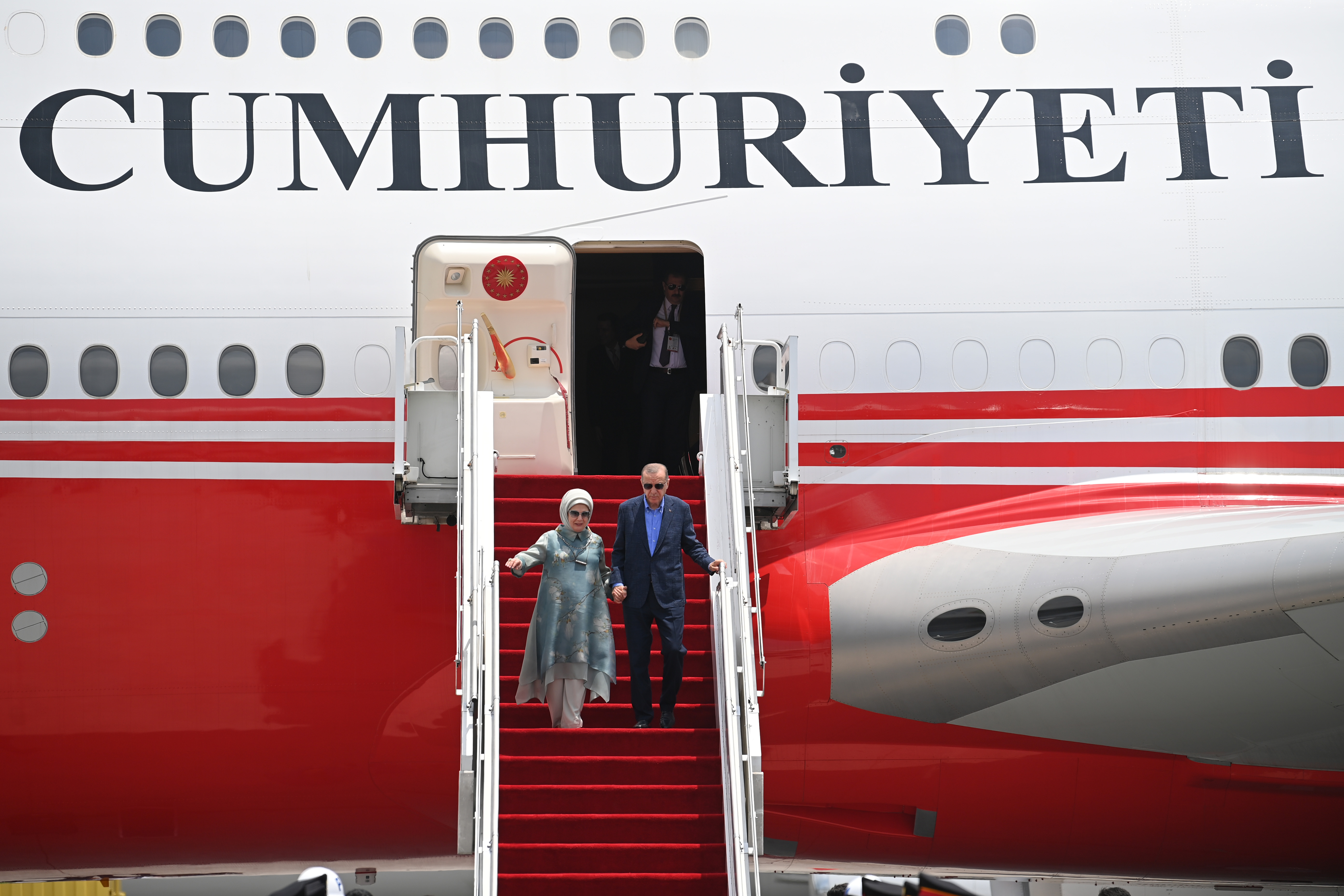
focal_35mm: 185
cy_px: 448
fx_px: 6906
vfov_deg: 7.4
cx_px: 672
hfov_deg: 11.1
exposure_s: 1/1600
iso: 100
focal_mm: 185
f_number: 4
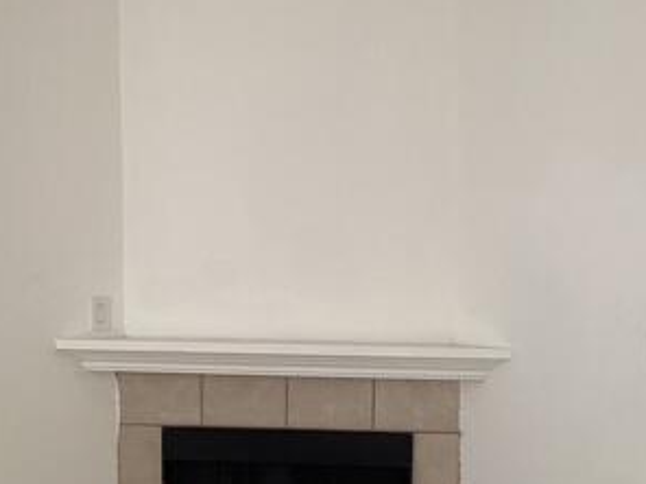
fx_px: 1250
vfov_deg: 21.8
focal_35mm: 67
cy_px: 338
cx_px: 336
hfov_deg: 29.0
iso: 100
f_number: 2.4
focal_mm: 3.3
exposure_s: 1/60
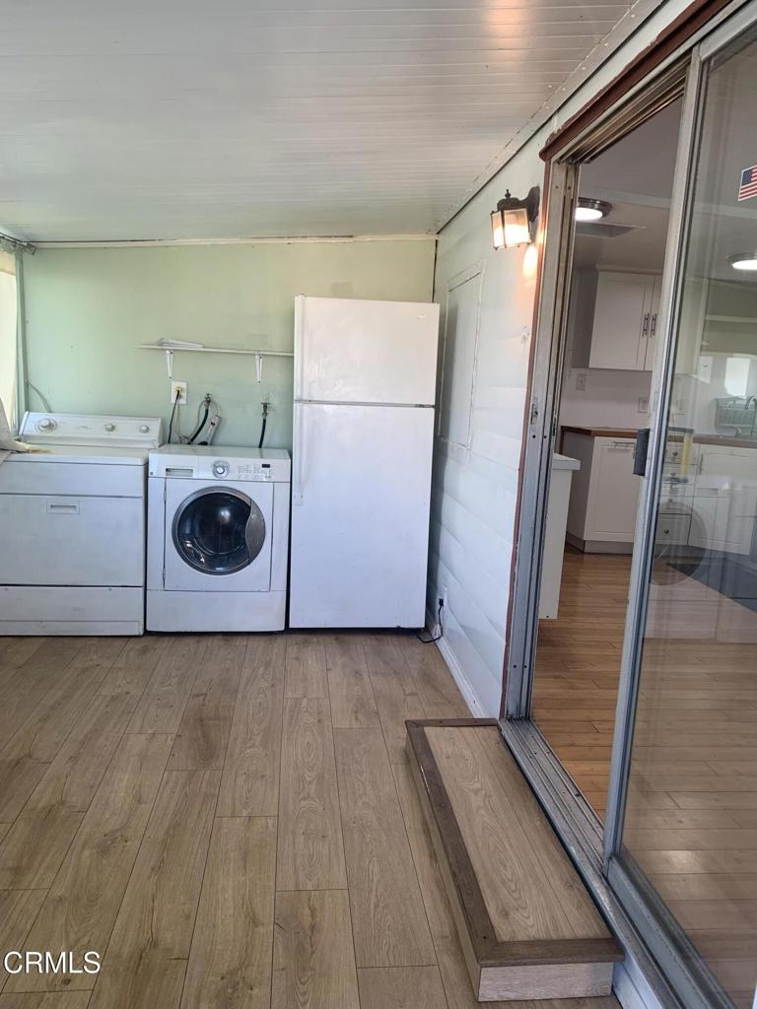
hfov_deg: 53.1
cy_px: 504
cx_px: 378
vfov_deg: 67.3
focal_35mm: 26
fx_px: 758
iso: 50
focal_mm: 4.25
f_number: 1.8
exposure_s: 1/120
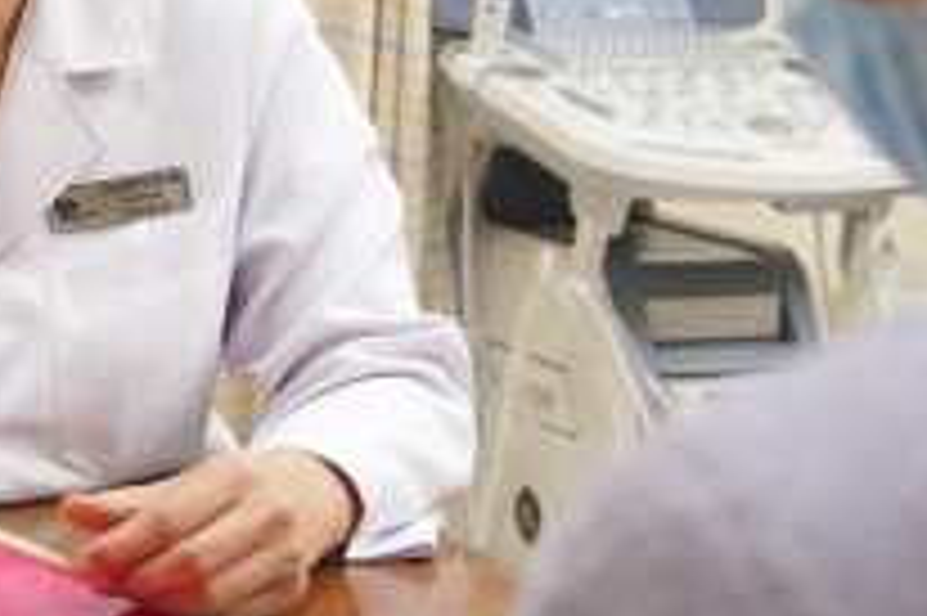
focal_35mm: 109
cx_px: 54
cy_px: 137
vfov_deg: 12.5
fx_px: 2804
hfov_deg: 18.4
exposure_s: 1/160
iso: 1000
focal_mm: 33
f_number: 3.5
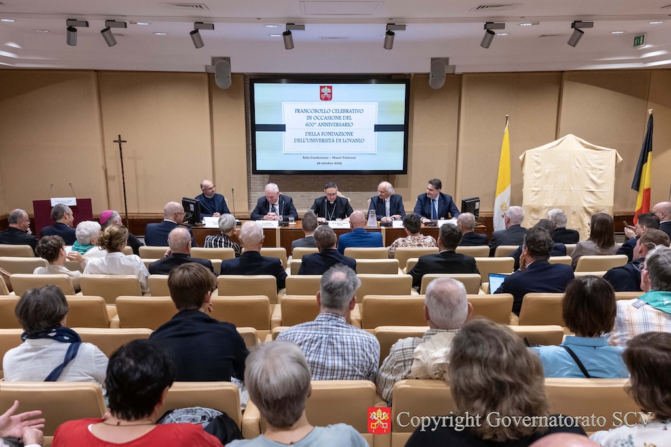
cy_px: 224
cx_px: 336
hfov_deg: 58.7
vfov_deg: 41.1
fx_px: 596
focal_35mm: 32
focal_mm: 32
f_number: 5
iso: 3200
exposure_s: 1/160
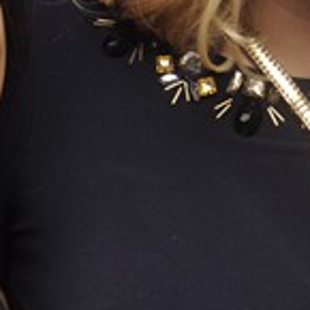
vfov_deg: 5.7
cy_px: 171
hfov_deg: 5.7
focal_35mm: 307
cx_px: 314
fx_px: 3110
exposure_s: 1/60
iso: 400
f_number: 5
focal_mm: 35
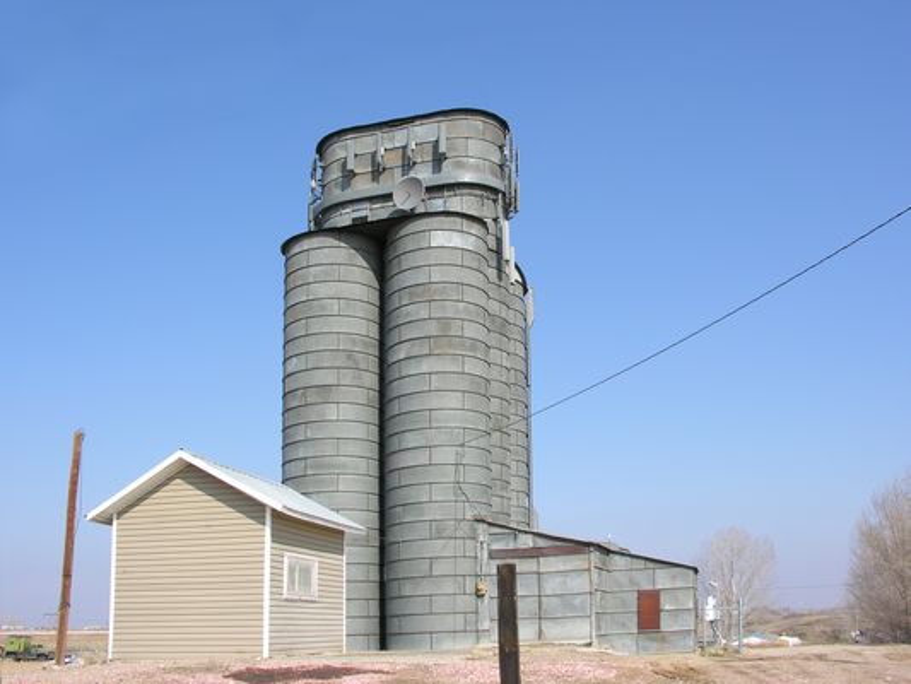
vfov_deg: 40.7
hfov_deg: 52.6
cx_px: 456
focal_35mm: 35
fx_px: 921
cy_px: 342
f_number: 5.6
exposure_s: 1/227
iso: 50
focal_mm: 8.9
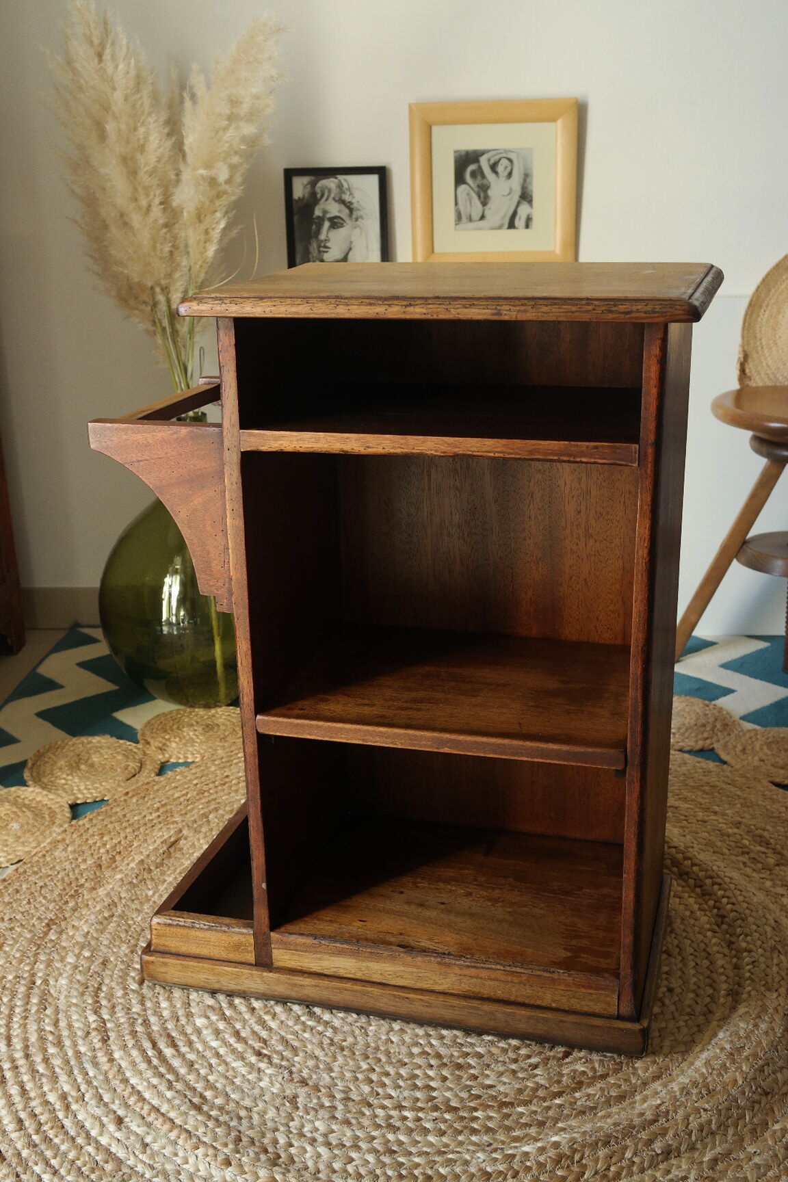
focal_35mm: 43
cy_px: 591
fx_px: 1412
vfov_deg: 45.4
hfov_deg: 31.2
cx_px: 394
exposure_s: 1/25
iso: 400
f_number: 5.6
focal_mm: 28
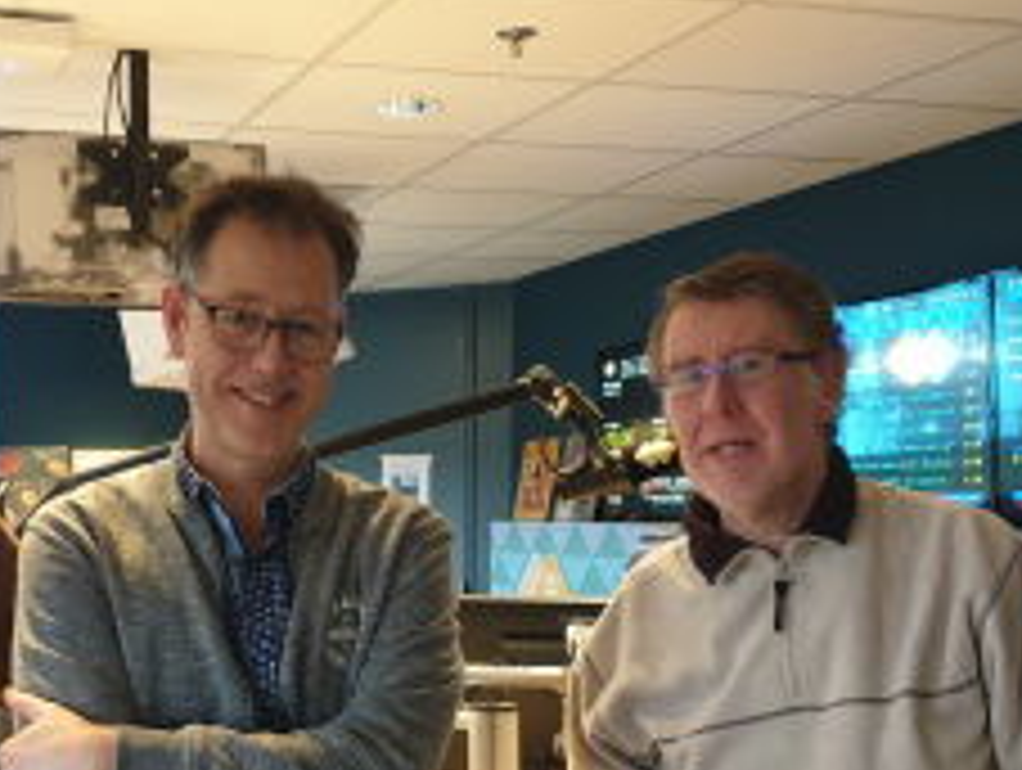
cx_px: 311
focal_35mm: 57
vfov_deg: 25.3
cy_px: 606
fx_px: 1686
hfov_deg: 33.3
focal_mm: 4.3
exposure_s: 1/20
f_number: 1.5
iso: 250
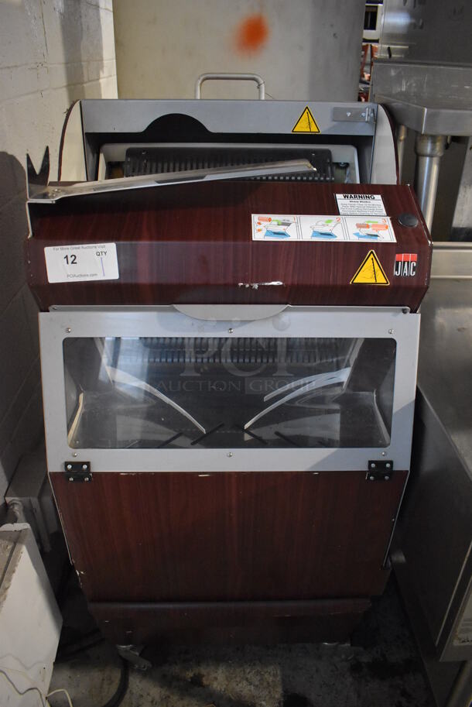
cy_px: 354
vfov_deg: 67.3
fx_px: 530
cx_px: 236
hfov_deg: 48.0
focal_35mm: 27
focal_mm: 18
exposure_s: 1/125
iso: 6400
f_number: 3.5
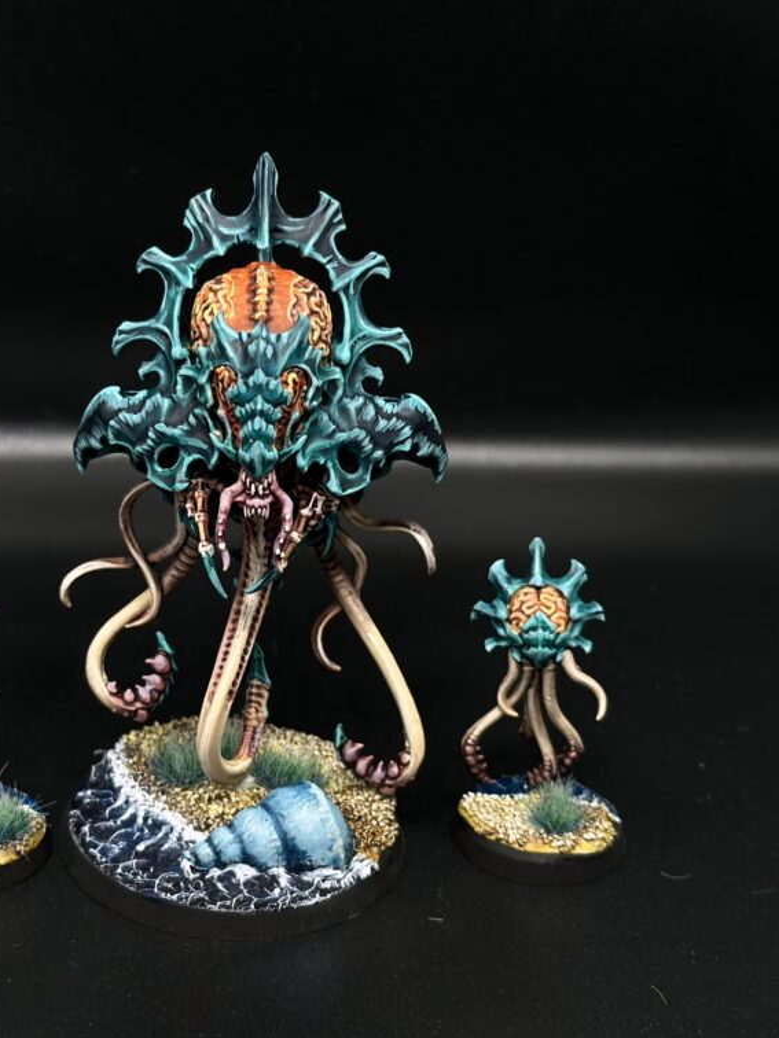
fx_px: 1950
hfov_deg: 22.5
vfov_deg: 29.8
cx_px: 254
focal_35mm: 65
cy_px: 524
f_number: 1.78
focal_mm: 6.86
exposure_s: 1/225
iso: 80
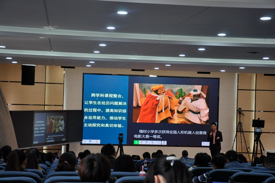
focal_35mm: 68
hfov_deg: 29.9
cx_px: 138
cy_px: 92
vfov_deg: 20.1
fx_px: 515
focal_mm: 45
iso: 1000
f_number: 4.8
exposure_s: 1/250
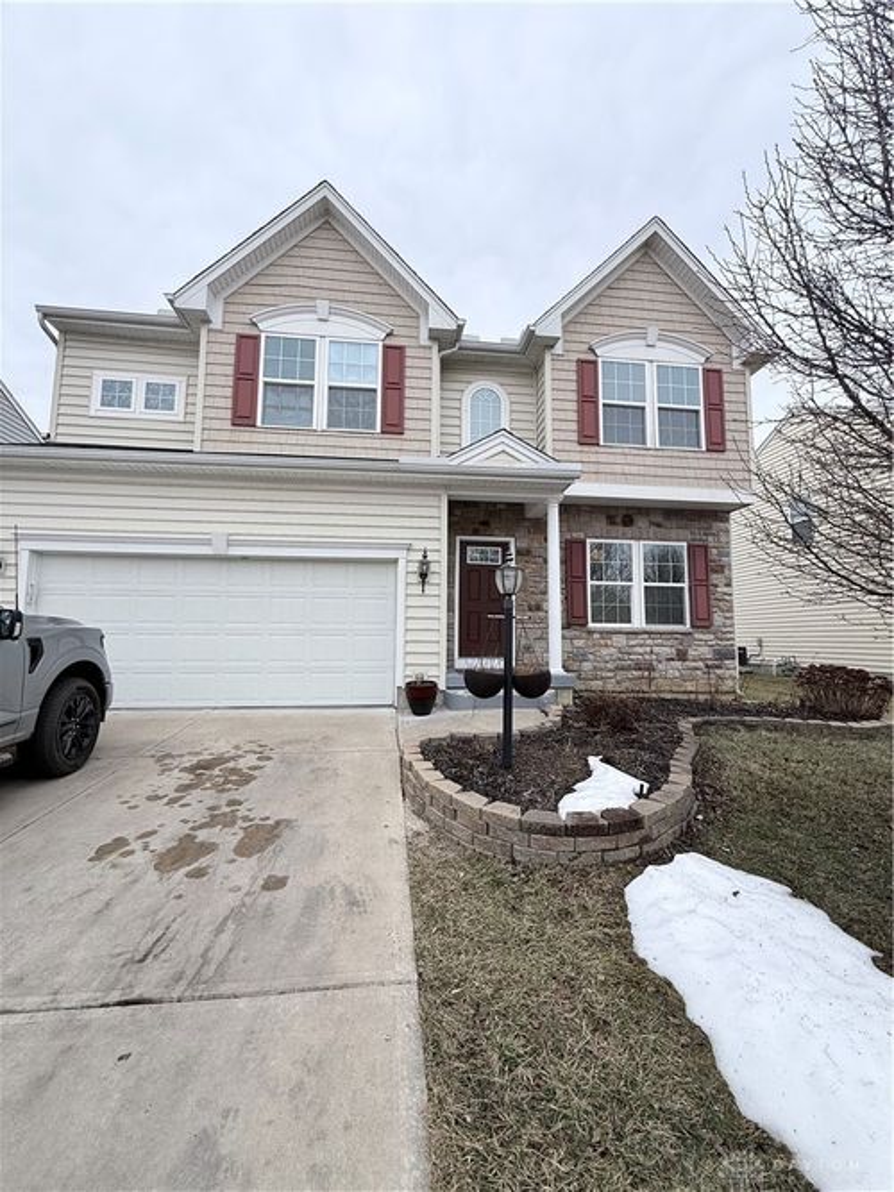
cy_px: 596
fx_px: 482
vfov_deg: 102.1
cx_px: 447
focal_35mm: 14
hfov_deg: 85.7
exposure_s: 1/625
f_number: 2.2
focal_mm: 2.22
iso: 50
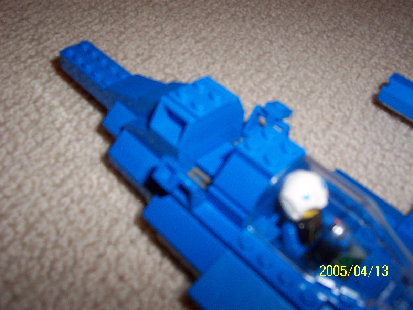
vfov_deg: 38.7
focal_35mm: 37
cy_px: 155
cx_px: 206
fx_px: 441
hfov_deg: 50.1
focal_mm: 5.6
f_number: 2.8
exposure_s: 1/60
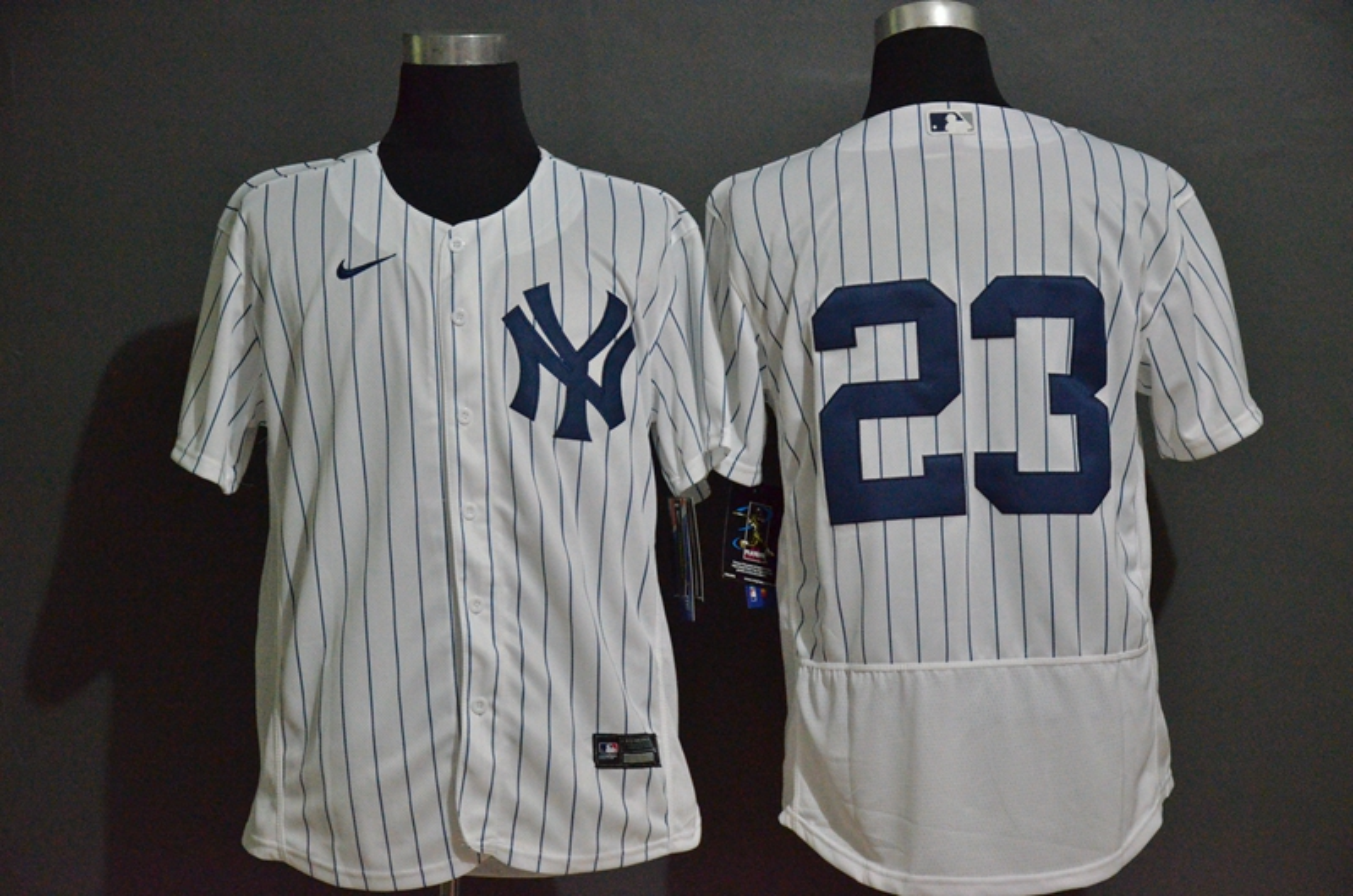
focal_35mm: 90
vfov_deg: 15.1
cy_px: 448
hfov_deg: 22.7
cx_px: 676
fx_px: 3376
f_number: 5
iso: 4000
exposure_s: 1/80
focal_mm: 60
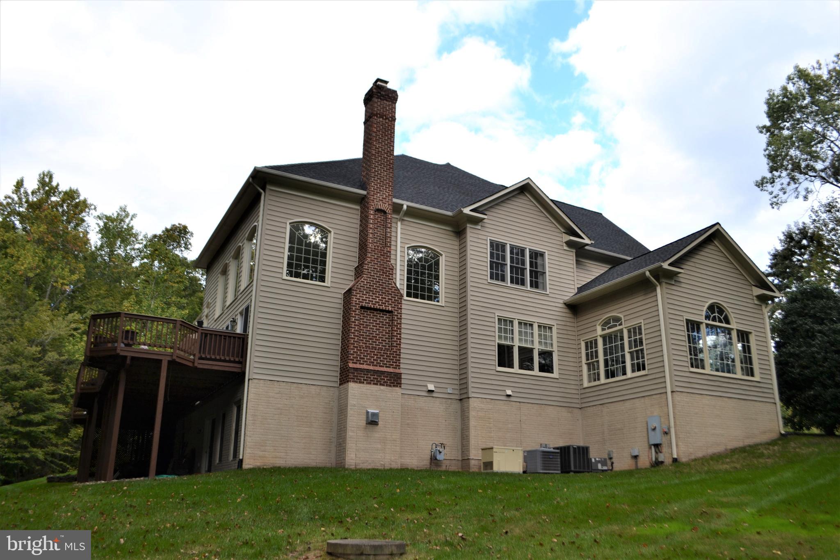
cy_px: 280
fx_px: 630
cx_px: 420
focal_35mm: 27
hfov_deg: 67.4
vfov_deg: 47.9
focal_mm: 18
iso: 100
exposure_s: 1/200
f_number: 5
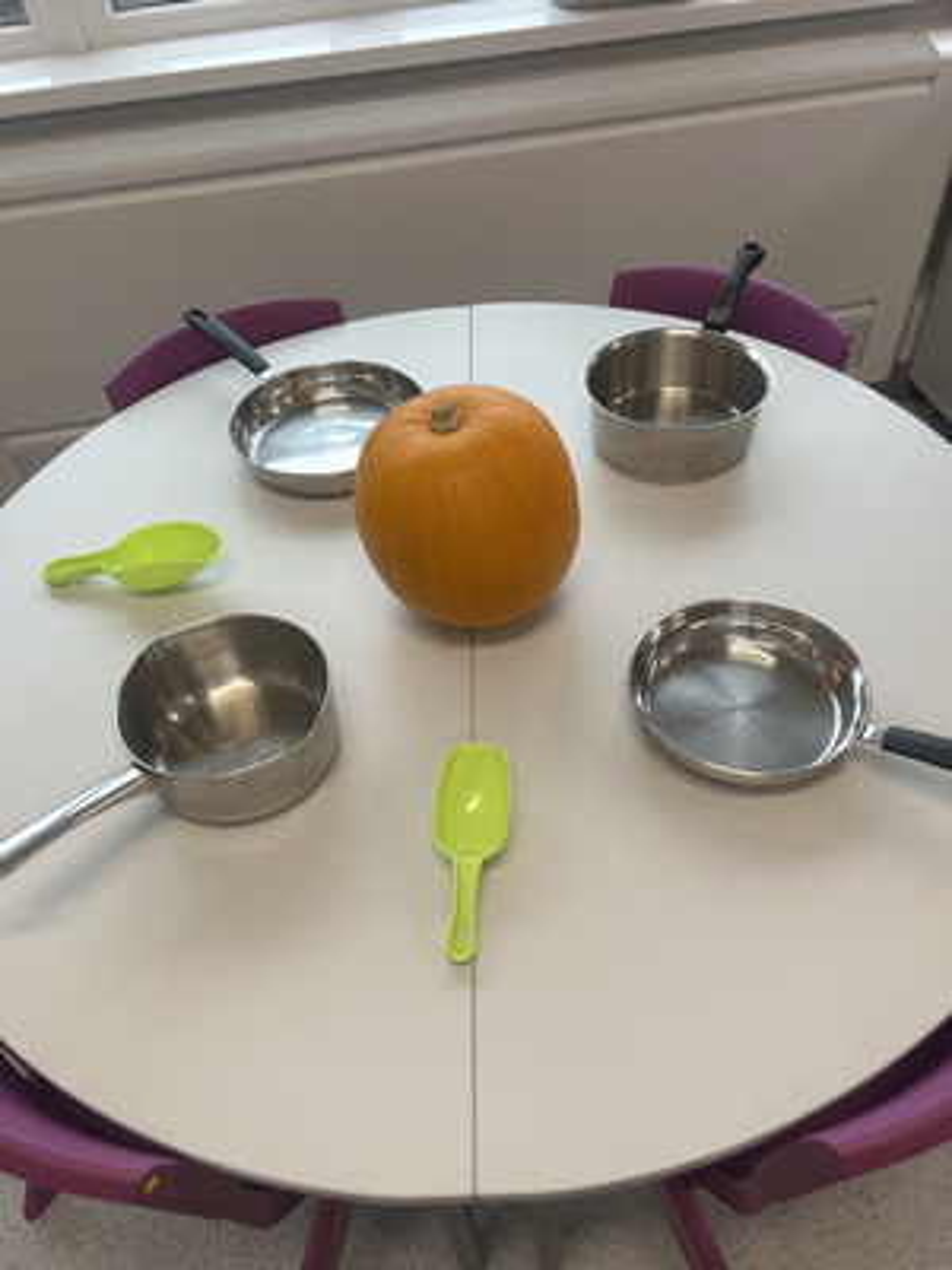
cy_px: 635
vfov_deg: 67.3
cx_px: 476
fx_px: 953
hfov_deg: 53.1
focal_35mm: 26
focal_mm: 5.7
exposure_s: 1/100
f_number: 1.5
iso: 32
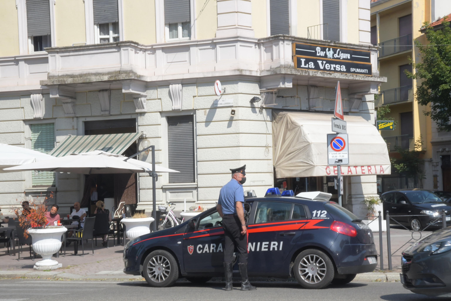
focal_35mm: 72
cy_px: 150
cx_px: 226
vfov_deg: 18.9
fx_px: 902
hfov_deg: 28.1
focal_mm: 48
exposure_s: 1/200
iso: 1000
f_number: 29
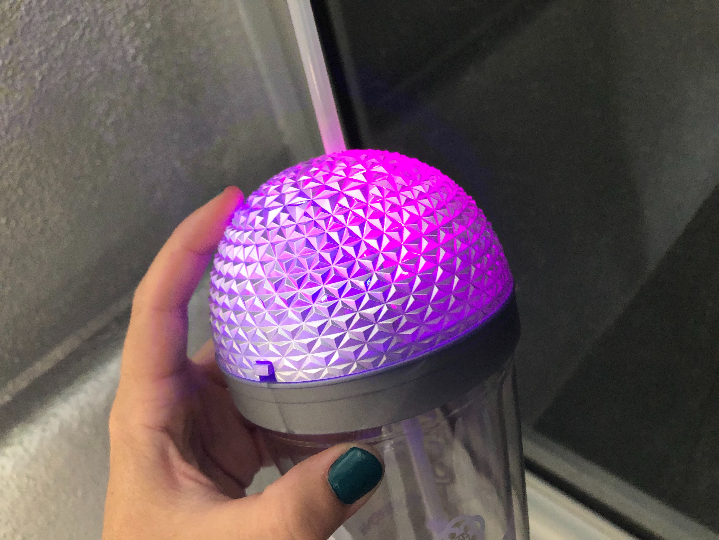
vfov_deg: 49.7
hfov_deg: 63.4
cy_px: 270
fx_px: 582
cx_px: 360
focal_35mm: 28
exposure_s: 1/14
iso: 100
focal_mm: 3.99
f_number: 1.8
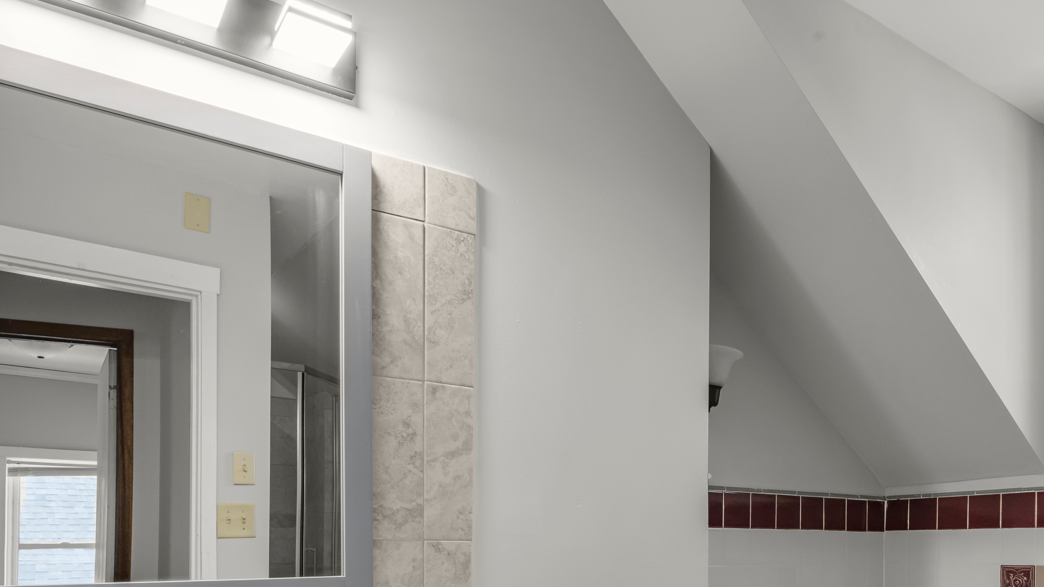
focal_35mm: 28
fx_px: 775
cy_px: 552
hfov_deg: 67.2
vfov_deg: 38.1
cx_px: 634
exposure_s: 1/3
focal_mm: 16
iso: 250
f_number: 16
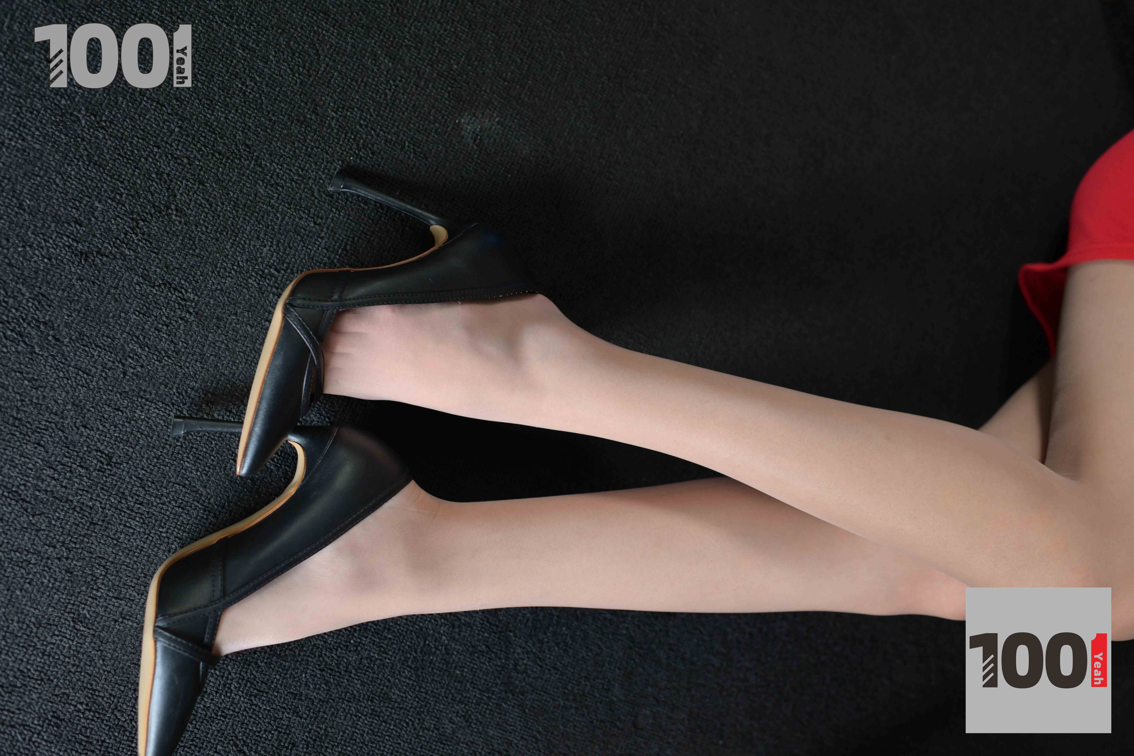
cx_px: 567
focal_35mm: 35
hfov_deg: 54.4
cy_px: 378
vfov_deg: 37.9
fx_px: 1102
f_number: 3.5
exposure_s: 1/200
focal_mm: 35
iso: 800
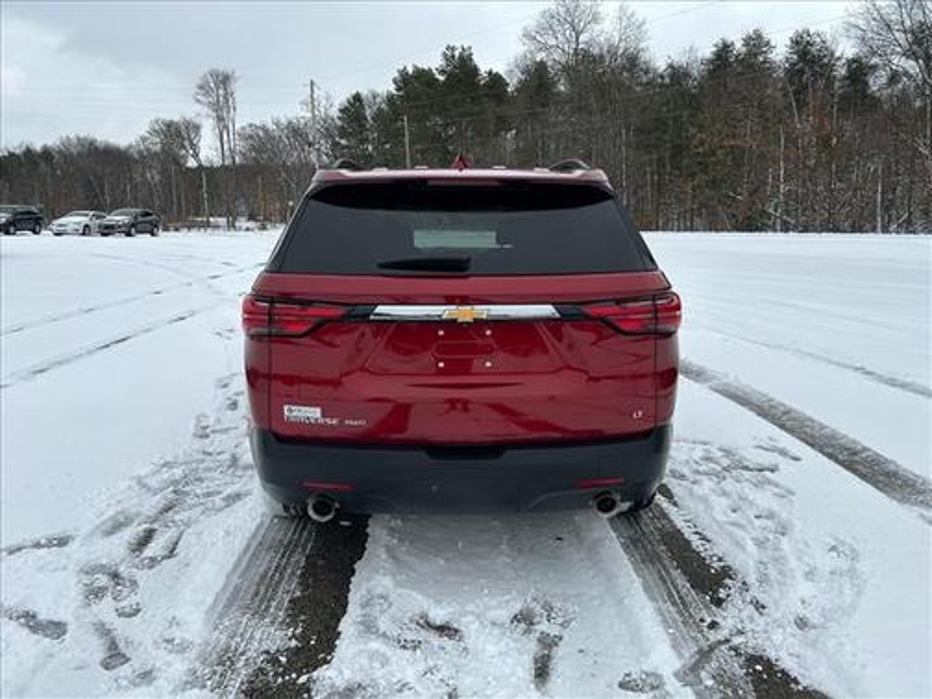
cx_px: 466
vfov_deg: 53.1
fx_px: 700
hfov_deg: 67.3
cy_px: 350
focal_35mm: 26
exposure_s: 1/5587
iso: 50
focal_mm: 5.7
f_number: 1.5
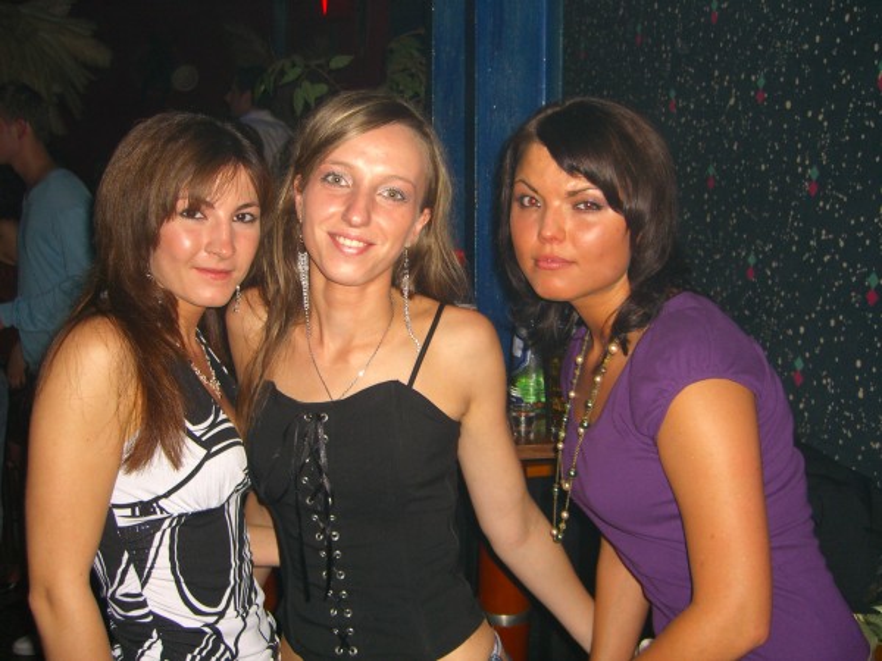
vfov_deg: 37.7
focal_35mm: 38
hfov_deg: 49.0
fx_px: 968
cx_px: 441
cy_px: 330
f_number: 2.8
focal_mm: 7.9
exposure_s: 1/60
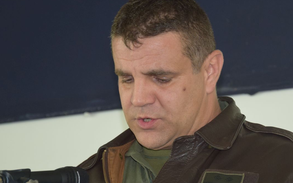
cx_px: 197
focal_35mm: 173
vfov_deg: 7.6
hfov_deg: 12.1
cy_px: 104
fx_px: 1380
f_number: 5.3
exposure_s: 1/100
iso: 800
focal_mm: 75
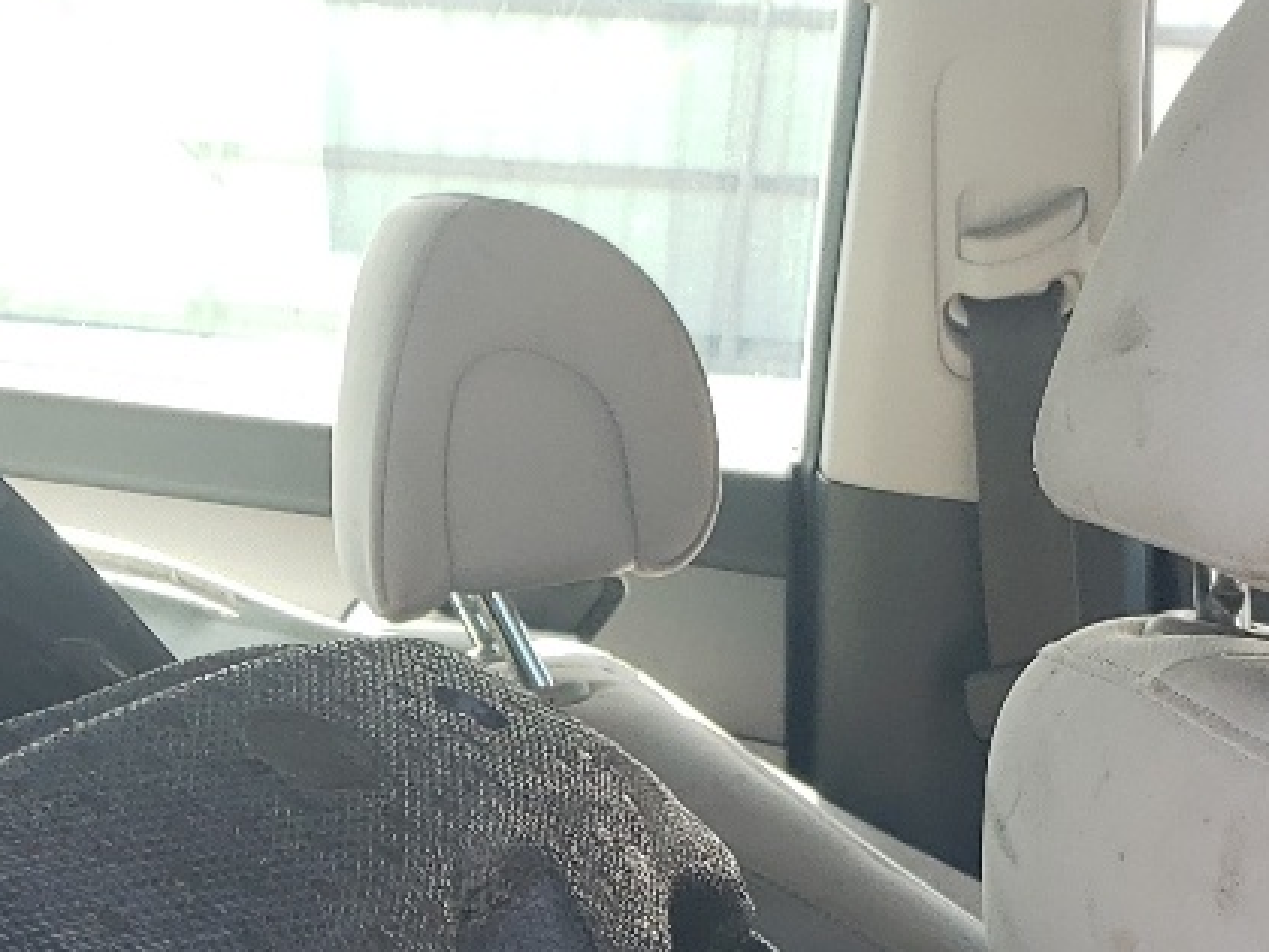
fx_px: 3629
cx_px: 136
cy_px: 1351
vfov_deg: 14.1
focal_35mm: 99
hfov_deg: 19.5
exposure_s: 1/357
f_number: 1.5
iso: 50
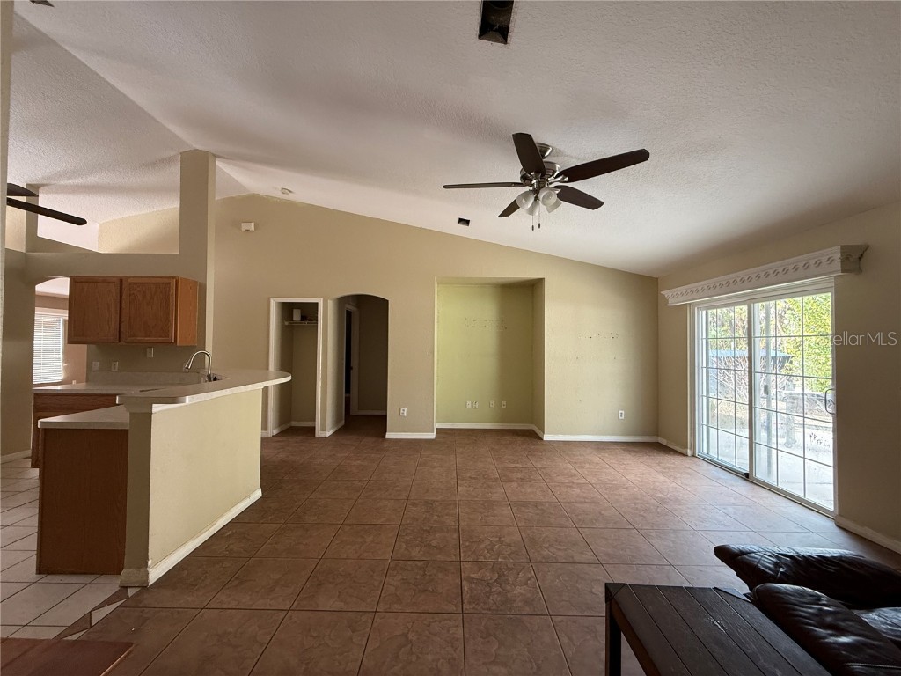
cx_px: 450
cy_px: 338
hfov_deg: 102.1
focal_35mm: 14
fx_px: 364
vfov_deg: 85.7
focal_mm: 2.22
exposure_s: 1/99
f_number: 2.2
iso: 250
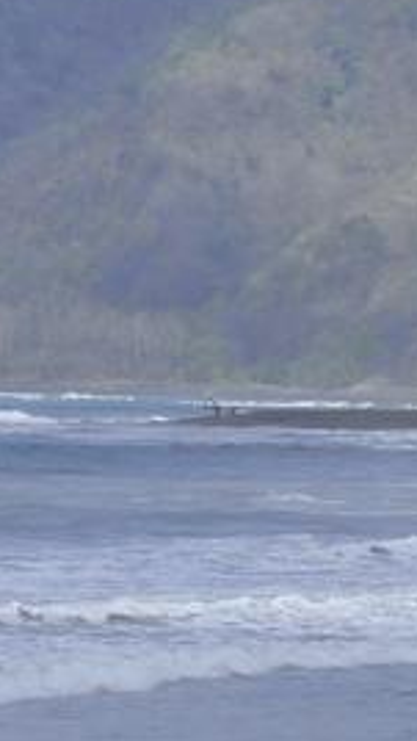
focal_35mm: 492
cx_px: 124
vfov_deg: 4.4
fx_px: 9651
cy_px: 162
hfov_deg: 2.5
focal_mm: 105
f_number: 5.3
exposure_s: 1/8000
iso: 1000
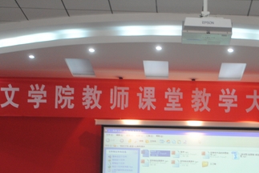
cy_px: 187
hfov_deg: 19.5
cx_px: 200
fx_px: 749
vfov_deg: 13.0
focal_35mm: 104
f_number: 5
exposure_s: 1/30
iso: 400
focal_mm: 32
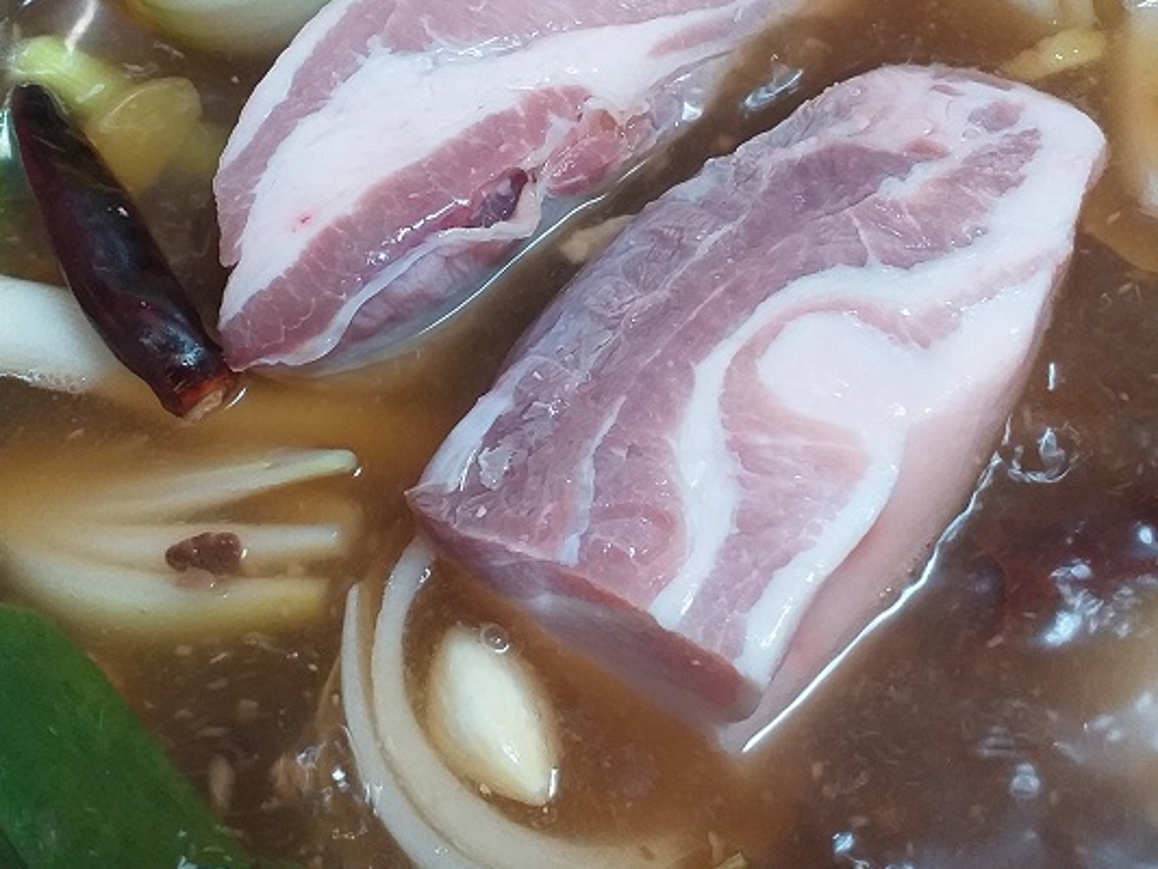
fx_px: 1305
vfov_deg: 36.6
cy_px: 328
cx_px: 504
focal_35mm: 39
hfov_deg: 47.7
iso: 160
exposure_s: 1/30
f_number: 1.9
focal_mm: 3.6
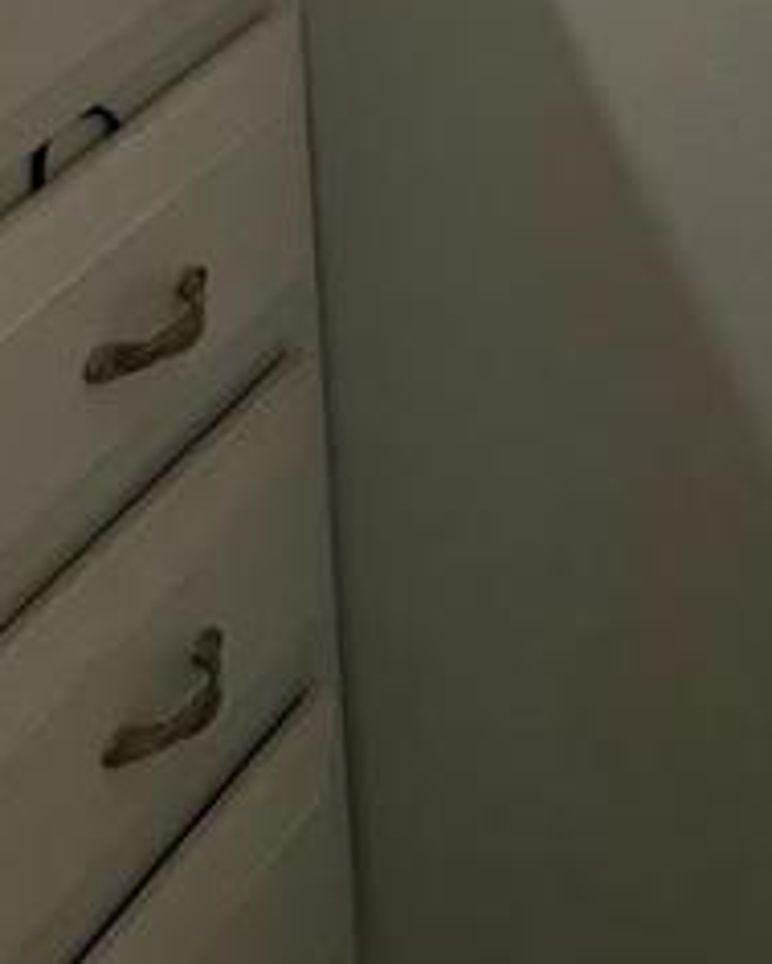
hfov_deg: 12.1
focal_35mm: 116
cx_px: -678
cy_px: -846
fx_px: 3311
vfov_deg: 14.3
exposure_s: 1/120
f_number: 1.5
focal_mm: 5.7
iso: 64
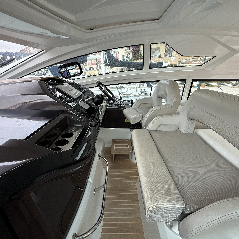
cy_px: 120
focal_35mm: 17
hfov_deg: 84.0
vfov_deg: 84.0
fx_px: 133
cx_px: 121
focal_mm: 2.22
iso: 50
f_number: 2.2
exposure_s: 1/99
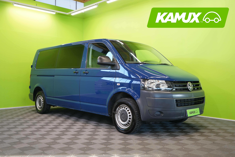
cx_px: 118
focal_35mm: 35
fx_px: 228
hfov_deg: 54.4
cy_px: 78
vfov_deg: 37.9
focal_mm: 35
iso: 500
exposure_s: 1/30
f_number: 5
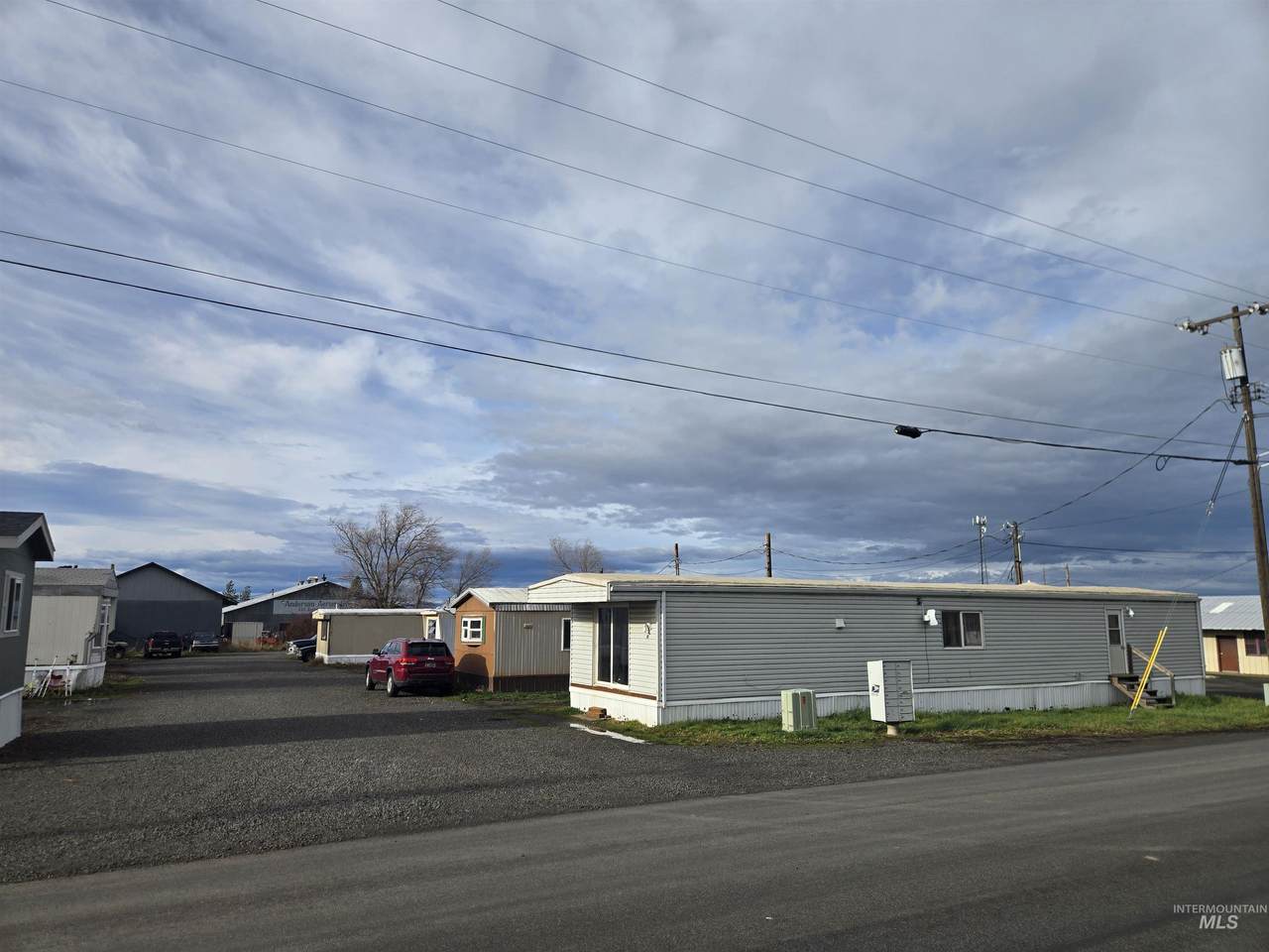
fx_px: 843
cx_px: 634
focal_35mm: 23
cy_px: 476
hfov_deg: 73.9
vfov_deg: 58.9
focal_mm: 5.4
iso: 25
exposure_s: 1/2339
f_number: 1.8
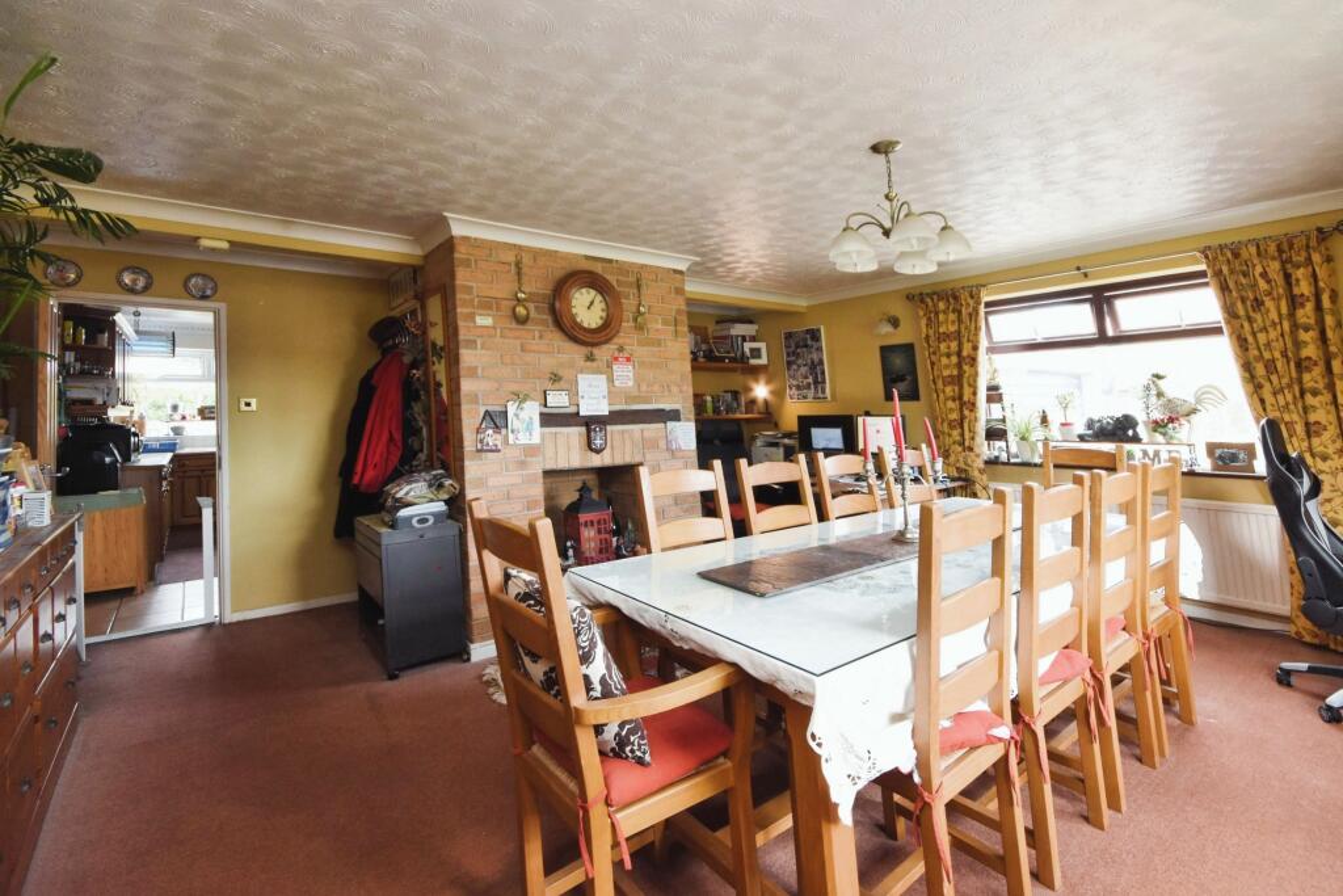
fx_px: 560
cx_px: 672
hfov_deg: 100.4
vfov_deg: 77.3
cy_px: 448
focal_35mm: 15
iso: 1250
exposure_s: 1/40
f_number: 8
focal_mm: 10
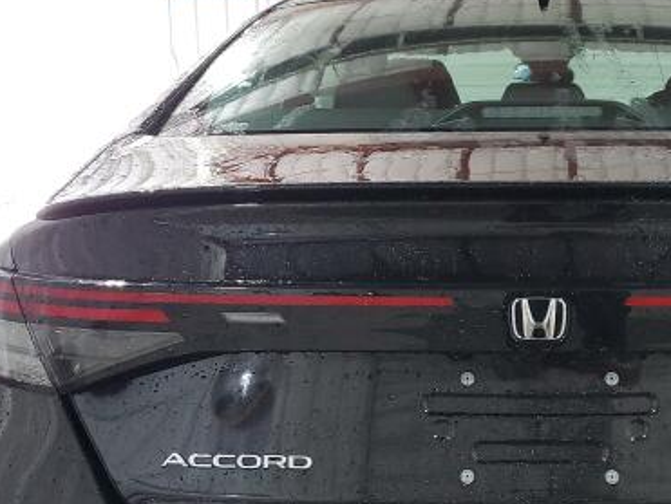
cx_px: 530
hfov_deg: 33.4
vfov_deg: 25.9
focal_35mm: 56
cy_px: 356
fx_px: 1087
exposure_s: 1/60.2
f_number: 1.5
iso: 111
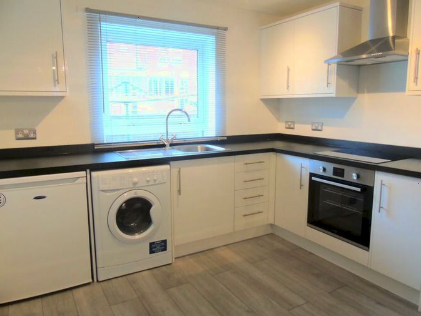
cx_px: 216
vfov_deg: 53.1
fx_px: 316
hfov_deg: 67.3
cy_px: 155
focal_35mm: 26
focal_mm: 4.4
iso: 160
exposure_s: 1/30
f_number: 3.4
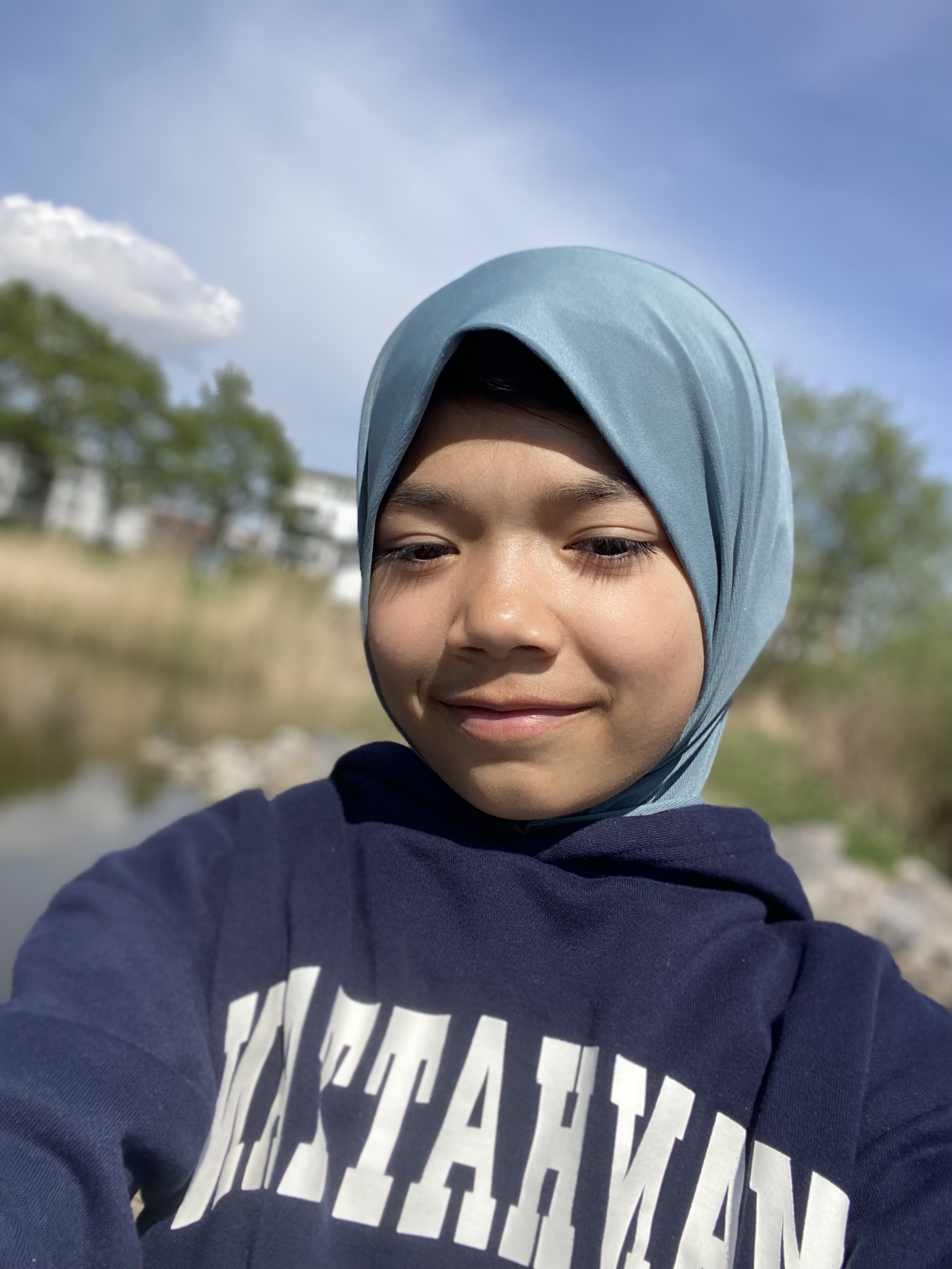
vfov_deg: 60.0
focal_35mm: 30
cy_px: 634
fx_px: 1100
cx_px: 476
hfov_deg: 46.8
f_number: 2.2
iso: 25
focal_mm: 2.71
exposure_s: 1/1418
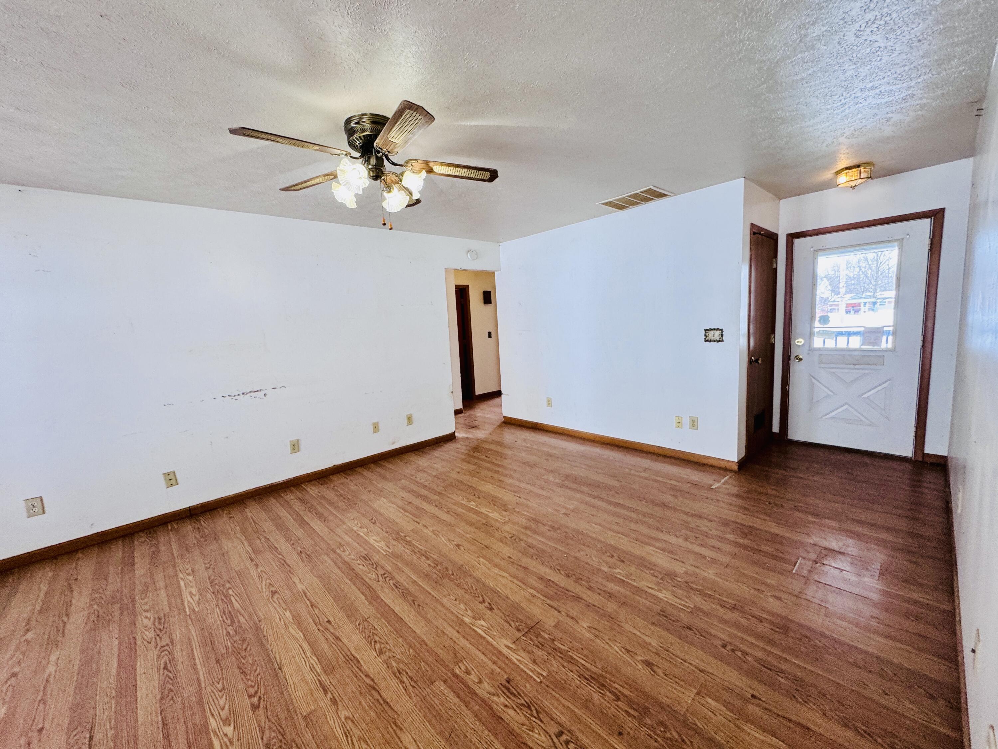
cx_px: 499
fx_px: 404
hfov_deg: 102.1
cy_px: 374
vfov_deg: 85.7
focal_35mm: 14
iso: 160
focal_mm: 2.22
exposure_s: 1/120
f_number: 2.2
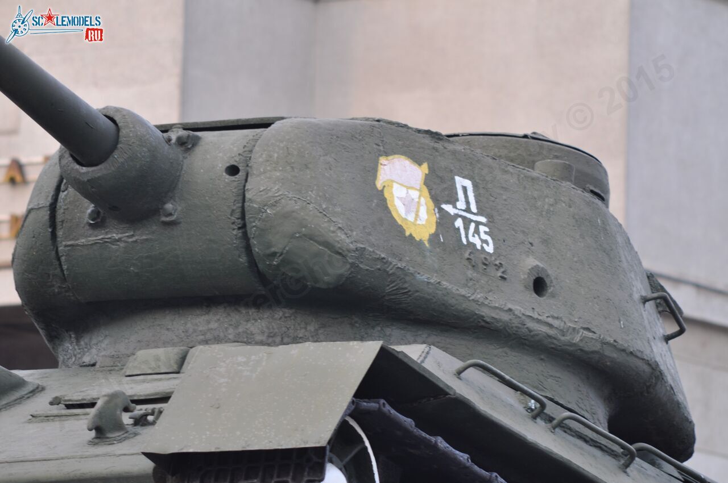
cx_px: 364
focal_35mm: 285
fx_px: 5756
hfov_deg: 7.2
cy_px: 242
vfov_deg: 4.8
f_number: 6.3
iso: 200
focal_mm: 190
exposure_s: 1/60
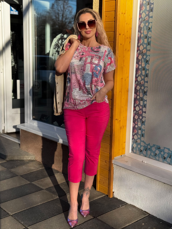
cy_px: 114
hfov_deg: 29.7
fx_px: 325
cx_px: 86
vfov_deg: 38.9
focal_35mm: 49
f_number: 1.78
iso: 64
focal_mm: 6.76
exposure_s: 1/1238
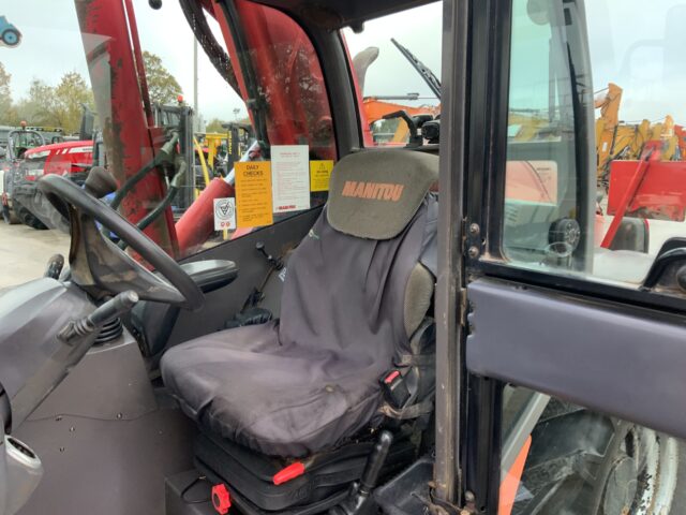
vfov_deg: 48.2
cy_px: 258
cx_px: 343
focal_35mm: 29
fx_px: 575
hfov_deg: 61.7
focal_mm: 3
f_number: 1.8
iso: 80
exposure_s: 1/60
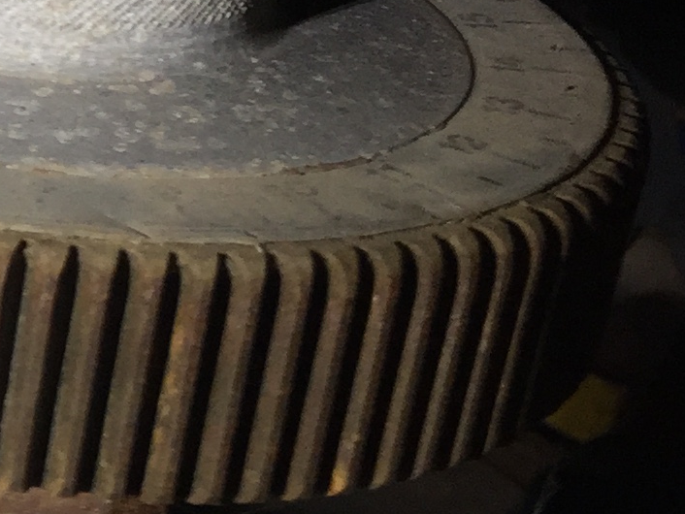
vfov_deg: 11.1
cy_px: 181
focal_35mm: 134
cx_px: -878
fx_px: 2653
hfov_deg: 12.2
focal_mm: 4.15
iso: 40
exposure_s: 1/60
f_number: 2.2
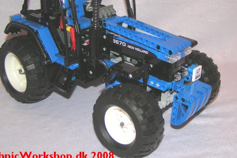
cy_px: 56
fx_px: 316
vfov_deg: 27.9
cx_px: 113
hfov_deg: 41.1
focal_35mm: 48
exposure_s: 1/40
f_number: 2.8
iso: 200
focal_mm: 5.8
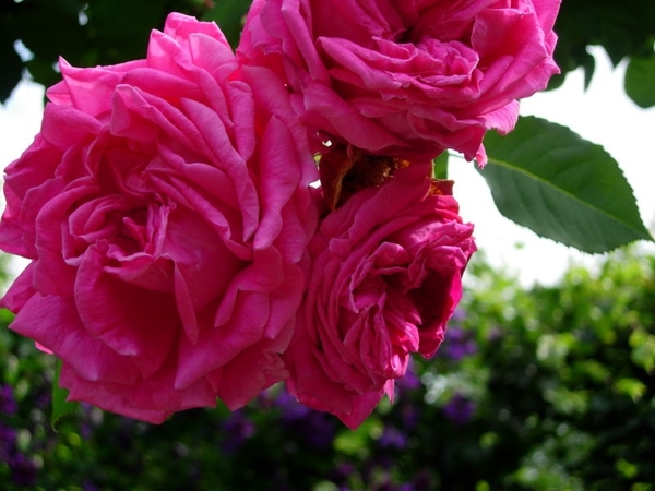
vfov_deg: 24.0
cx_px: 328
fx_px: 1154
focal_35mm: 61
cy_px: 246
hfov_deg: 31.7
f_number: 3.5
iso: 64
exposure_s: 1/470
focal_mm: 12.7
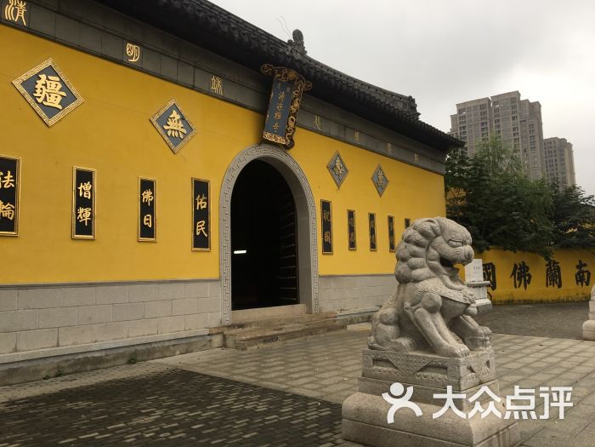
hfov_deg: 61.7
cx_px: 298
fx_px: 498
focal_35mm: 29
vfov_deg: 48.2
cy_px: 224
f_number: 2.2
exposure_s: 1/161
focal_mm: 4.15
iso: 25
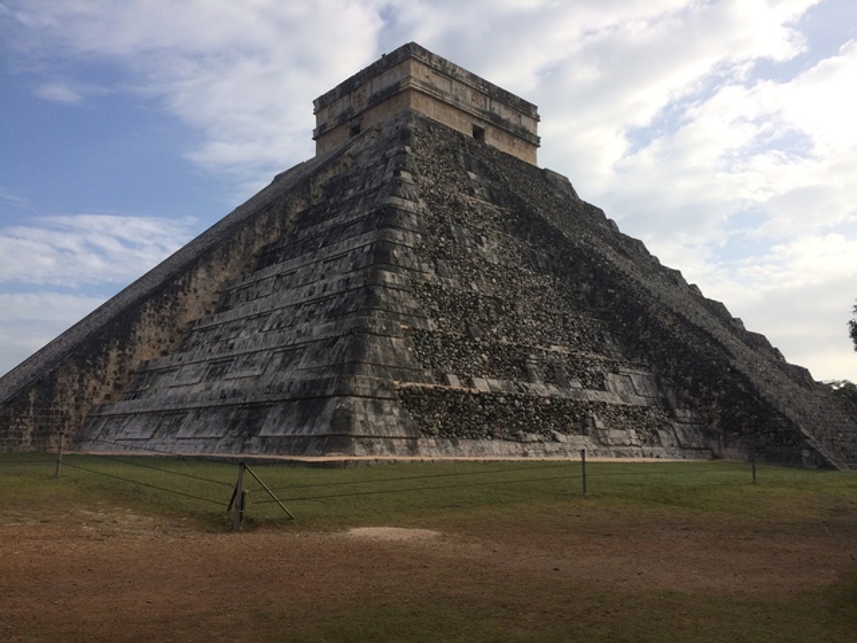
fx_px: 718
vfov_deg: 48.2
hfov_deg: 61.7
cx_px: 428
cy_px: 322
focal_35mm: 29
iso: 32
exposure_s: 1/2564
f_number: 2.2
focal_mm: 4.15
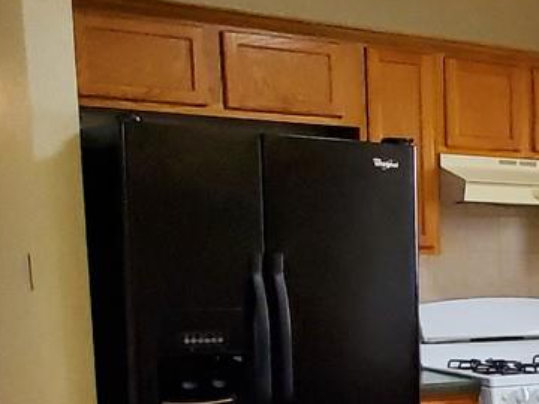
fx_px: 1152
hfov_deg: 22.3
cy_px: 416
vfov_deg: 19.3
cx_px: 780
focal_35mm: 74
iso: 400
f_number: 2.2
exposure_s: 1/60
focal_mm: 1.8
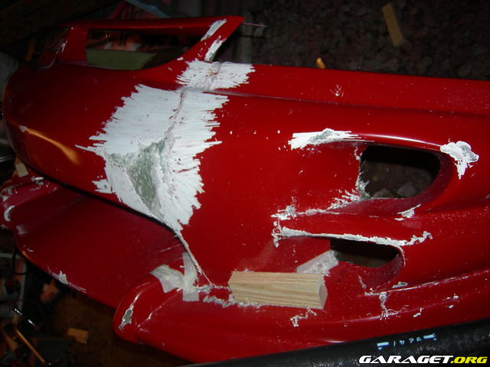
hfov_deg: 51.4
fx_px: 510
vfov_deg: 39.7
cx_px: 245
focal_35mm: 36
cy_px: 184
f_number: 2.7
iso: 64
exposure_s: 1/60.1
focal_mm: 7.5
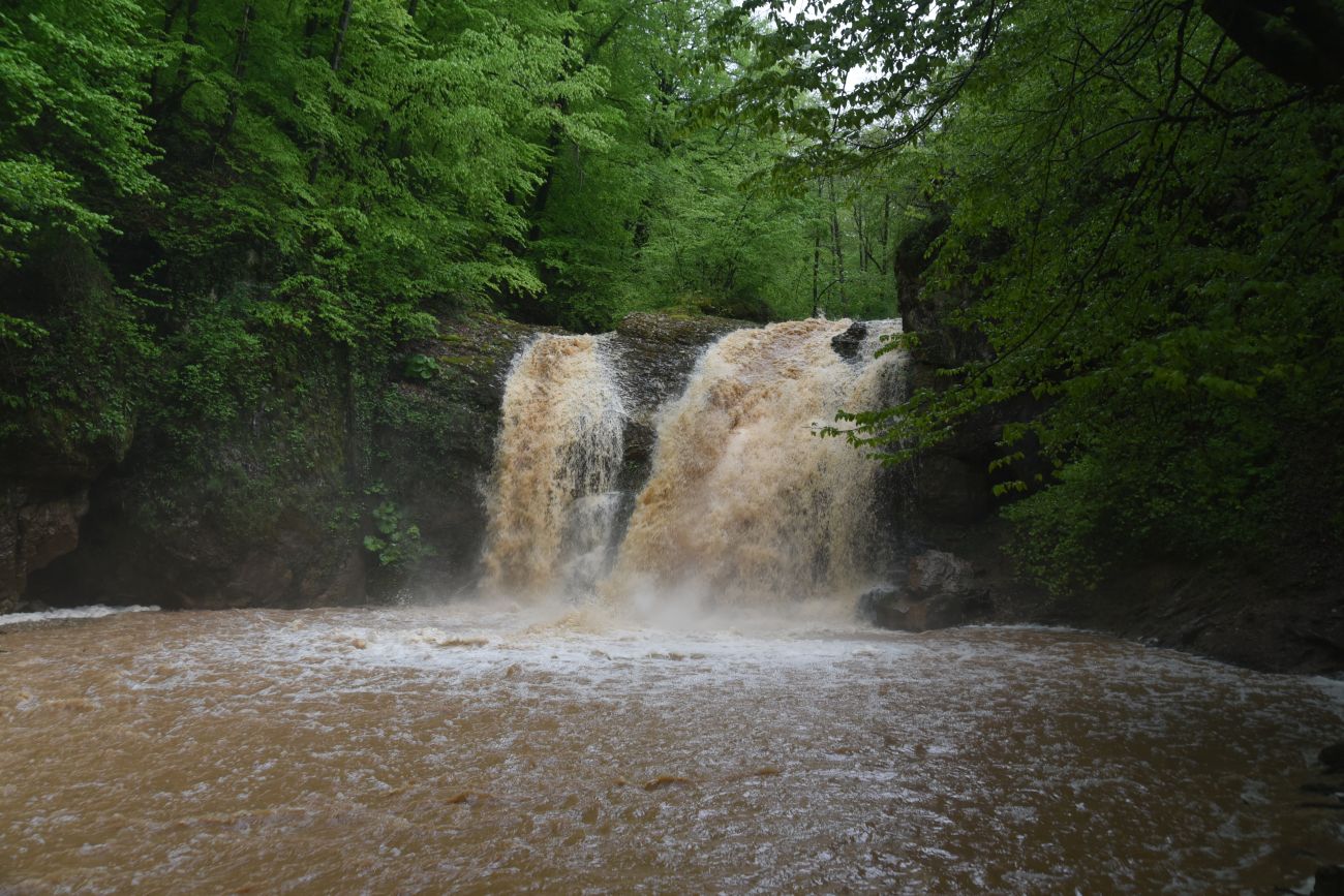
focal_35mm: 31
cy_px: 448
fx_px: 1157
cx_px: 672
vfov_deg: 42.3
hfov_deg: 60.3
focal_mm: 31
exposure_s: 1/125
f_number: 5.6
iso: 800
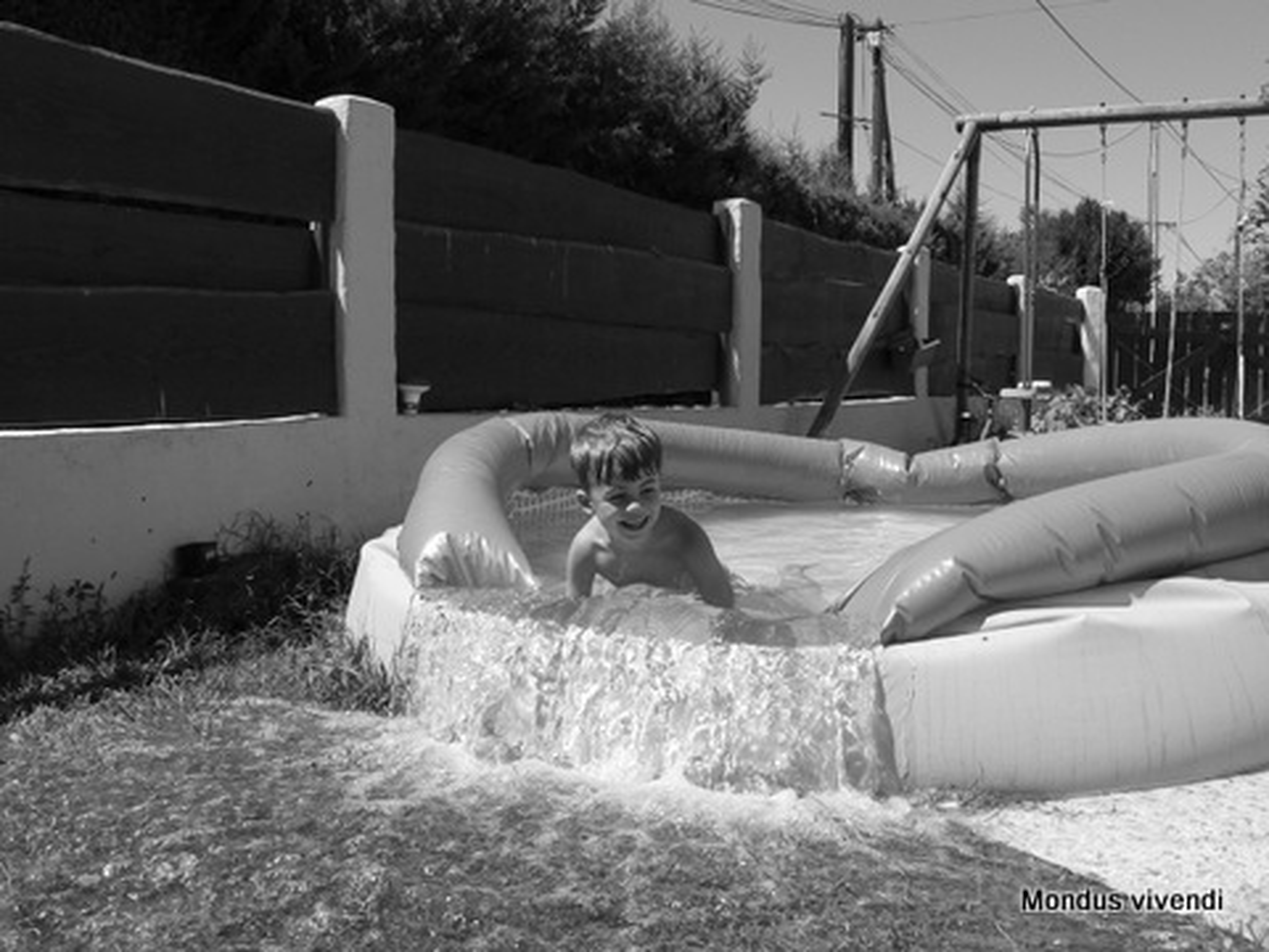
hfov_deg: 51.4
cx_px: 634
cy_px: 476
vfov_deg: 39.7
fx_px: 1320
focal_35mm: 36
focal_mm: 6
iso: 80
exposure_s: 1/500
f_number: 4.6
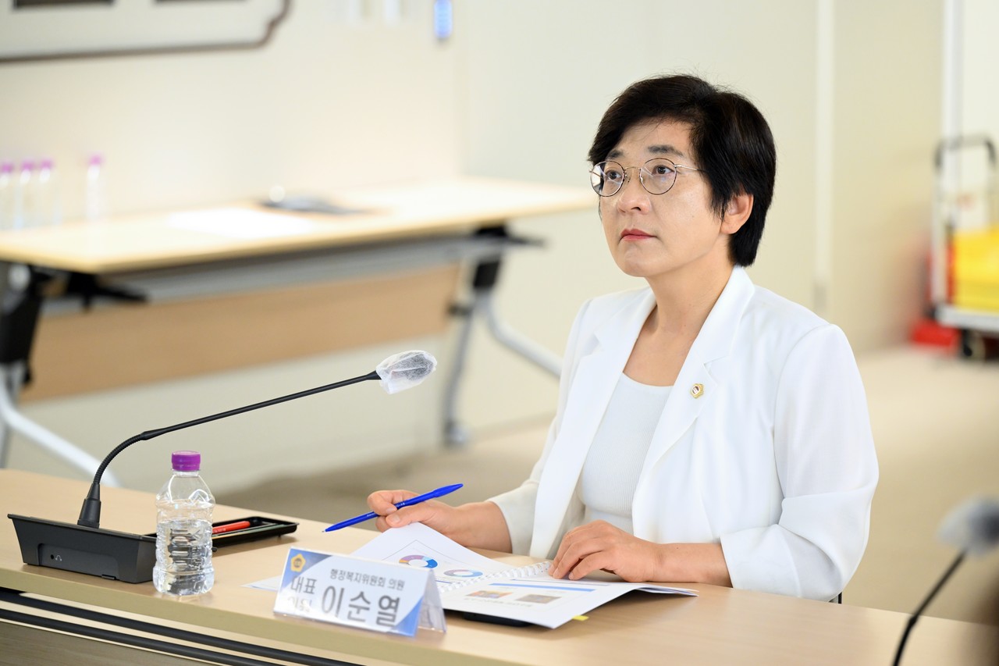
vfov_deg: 12.4
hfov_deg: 18.6
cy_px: 333
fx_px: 3052
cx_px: 500
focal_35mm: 110
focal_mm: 110
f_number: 2.8
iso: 2500
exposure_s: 1/80
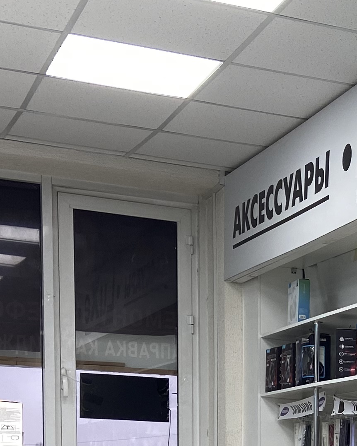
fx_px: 1254
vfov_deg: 18.8
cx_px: 550
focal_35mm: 95
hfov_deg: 14.9
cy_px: 570
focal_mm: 4.25
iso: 40
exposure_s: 1/100
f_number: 1.8
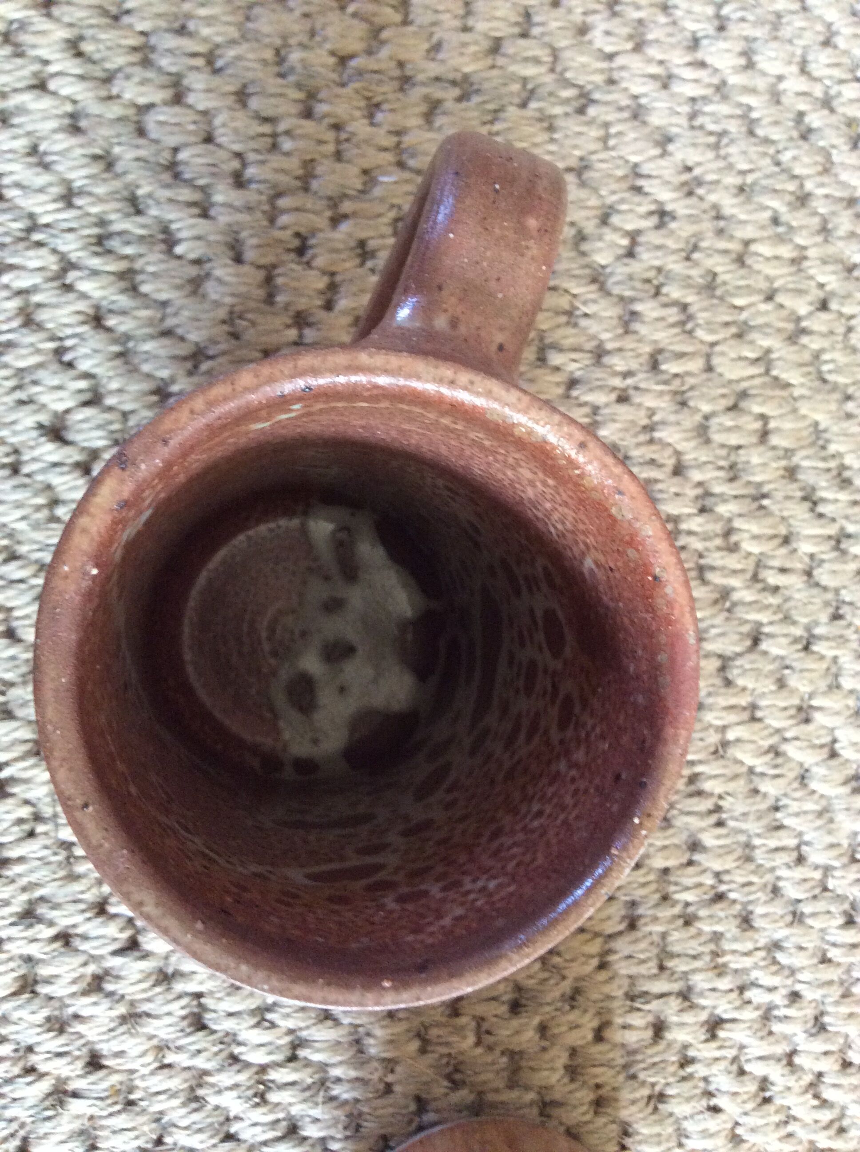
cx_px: 430
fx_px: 1063
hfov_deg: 44.1
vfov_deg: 56.9
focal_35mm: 32
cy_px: 576
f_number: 2.4
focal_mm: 3.3
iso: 250
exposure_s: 1/20
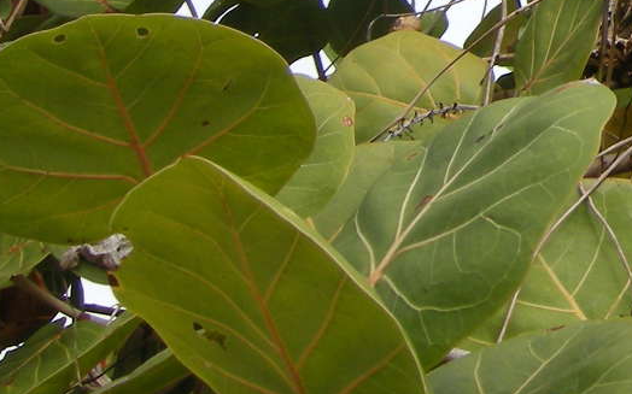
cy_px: -341
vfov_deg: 7.5
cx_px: 1303
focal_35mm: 170
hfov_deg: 11.1
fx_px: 2927
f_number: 4.8
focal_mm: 7.5
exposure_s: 1/198
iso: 64
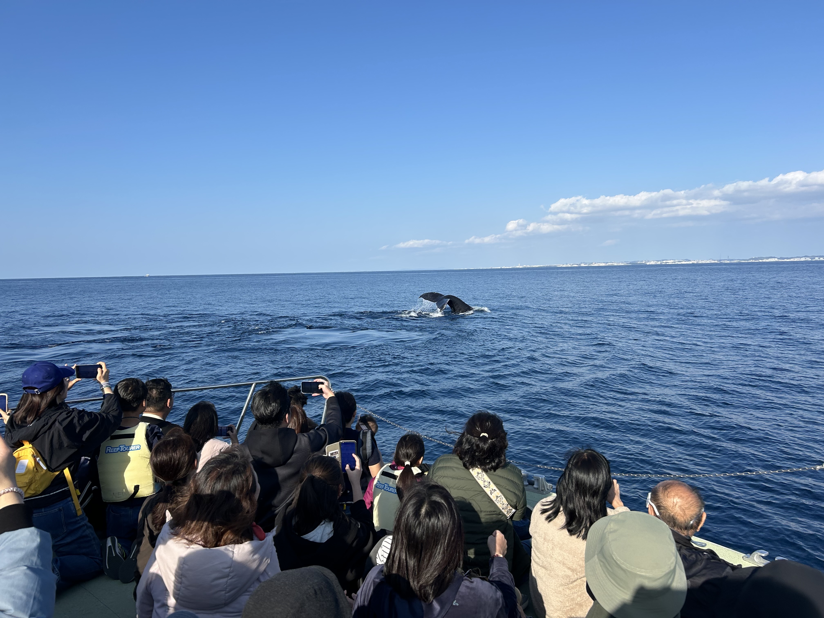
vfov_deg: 53.1
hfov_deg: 67.3
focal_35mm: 26
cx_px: 412
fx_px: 619
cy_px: 309
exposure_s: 1/4274
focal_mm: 5.7
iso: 50
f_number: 1.5
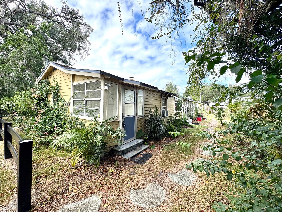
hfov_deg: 102.1
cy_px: 106
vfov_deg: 85.7
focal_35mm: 14
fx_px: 114
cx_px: 141
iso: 64
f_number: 2.2
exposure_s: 1/771
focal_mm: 2.22
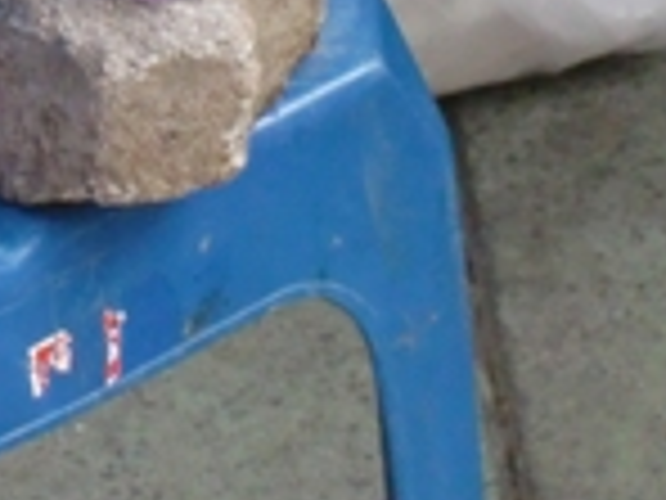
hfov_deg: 4.0
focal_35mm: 485
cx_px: -716
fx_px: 9331
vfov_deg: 3.1
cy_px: -180
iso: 400
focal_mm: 19.6
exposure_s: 1/250
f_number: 5.8
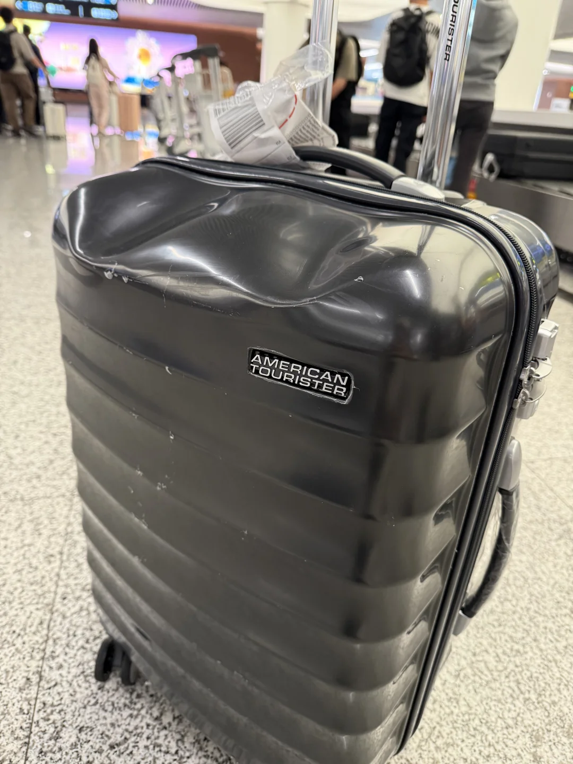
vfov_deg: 71.6
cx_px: 286
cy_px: 382
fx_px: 530
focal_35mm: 24
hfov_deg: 56.8
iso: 250
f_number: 1.78
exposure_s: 1/50
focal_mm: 6.76
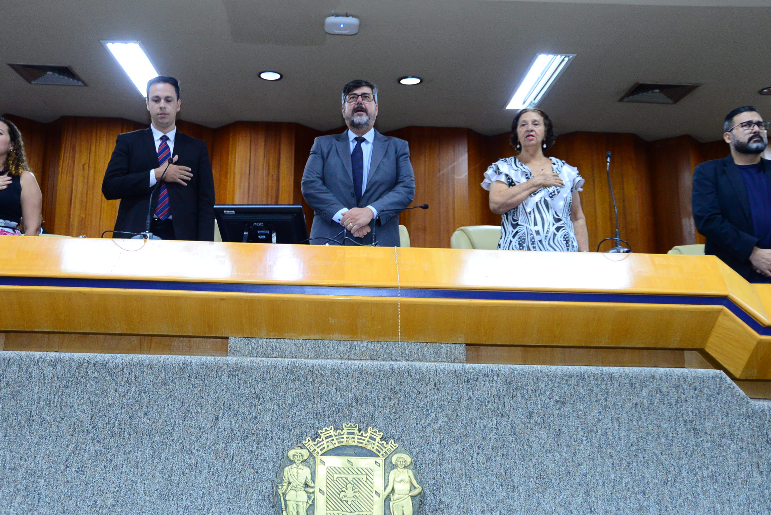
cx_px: 363
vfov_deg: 32.6
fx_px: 878
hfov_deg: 47.4
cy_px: 227
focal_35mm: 41
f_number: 4
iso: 2500
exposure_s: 1/80
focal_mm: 34
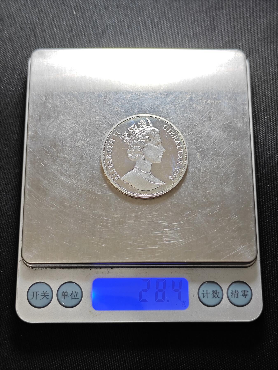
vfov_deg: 38.9
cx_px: 139
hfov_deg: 29.7
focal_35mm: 49
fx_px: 525
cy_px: 185
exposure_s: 1/71
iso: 80
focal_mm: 5.84
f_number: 1.6
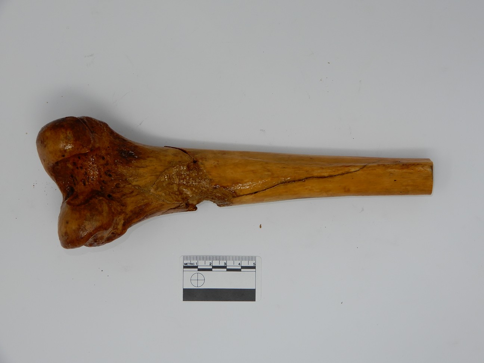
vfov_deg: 22.6
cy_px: 182
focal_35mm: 65
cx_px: 242
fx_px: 909
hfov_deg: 29.8
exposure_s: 1/100
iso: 80
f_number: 4.5
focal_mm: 11.6
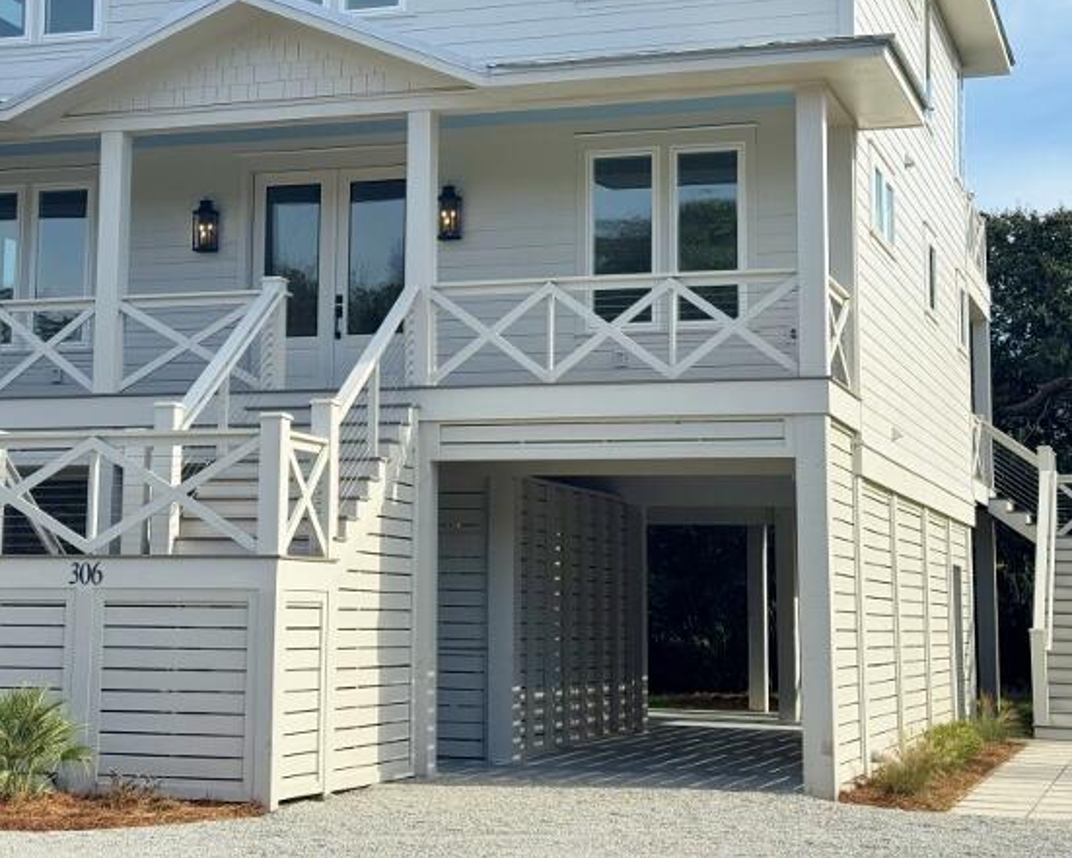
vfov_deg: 22.4
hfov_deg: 27.8
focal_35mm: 68
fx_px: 2158
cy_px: 276
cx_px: 403
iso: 64
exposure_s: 1/3817
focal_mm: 6.76
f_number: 1.78
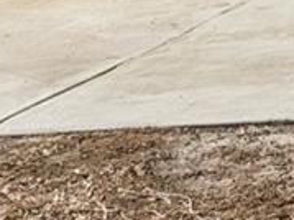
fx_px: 1095
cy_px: -236
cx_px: 721
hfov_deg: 12.1
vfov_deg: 10.4
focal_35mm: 129
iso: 640
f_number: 7.1
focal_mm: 10
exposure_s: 1/2000
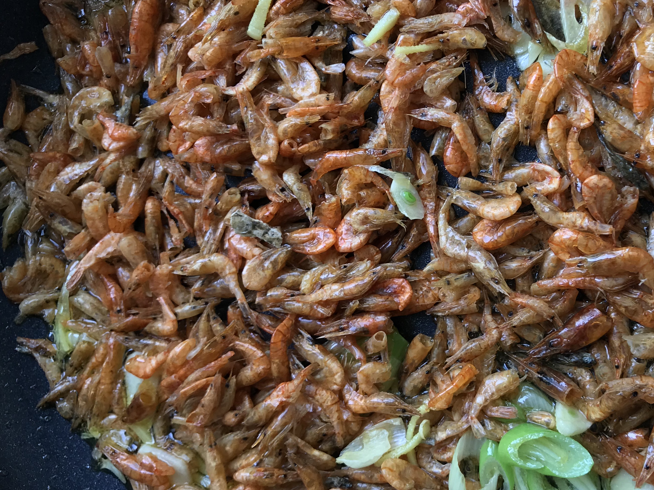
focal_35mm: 43
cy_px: 213
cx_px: 472
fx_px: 812
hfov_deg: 42.8
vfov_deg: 33.6
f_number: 1.8
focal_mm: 3.99
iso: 25
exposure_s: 1/33
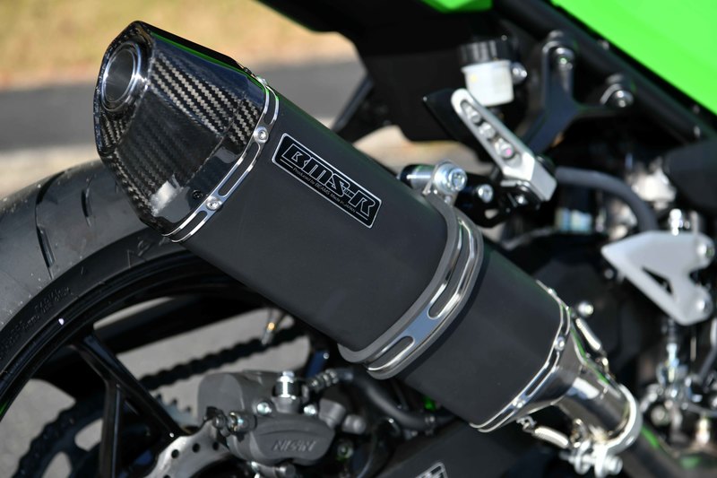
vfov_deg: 19.4
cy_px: 239
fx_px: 1394
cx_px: 358
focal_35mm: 70
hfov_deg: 28.8
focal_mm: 70
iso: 200
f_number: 5
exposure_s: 1/1250
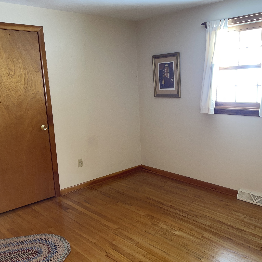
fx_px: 291
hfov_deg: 48.3
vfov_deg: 48.4
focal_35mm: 34
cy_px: 138
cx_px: 147
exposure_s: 1/15
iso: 64
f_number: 1.6
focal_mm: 4.2
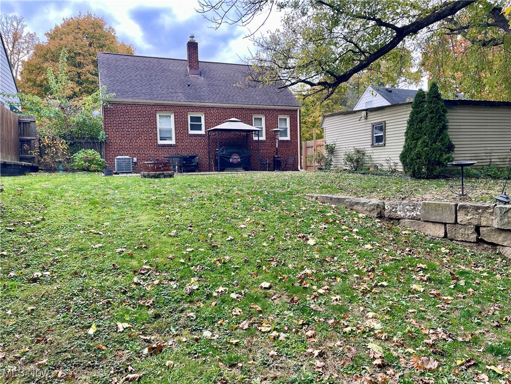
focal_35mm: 25
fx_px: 369
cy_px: 192
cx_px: 256
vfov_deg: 54.9
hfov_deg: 69.4
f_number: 1.6
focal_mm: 5.1
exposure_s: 1/360
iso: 32
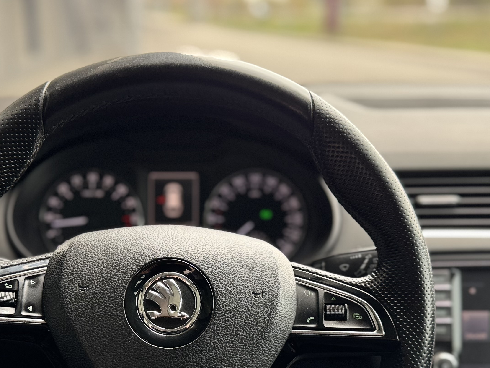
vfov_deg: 31.4
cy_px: 293
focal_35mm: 45
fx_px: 637
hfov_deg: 41.6
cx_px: 168
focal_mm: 6.76
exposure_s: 1/63
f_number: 1.78
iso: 200
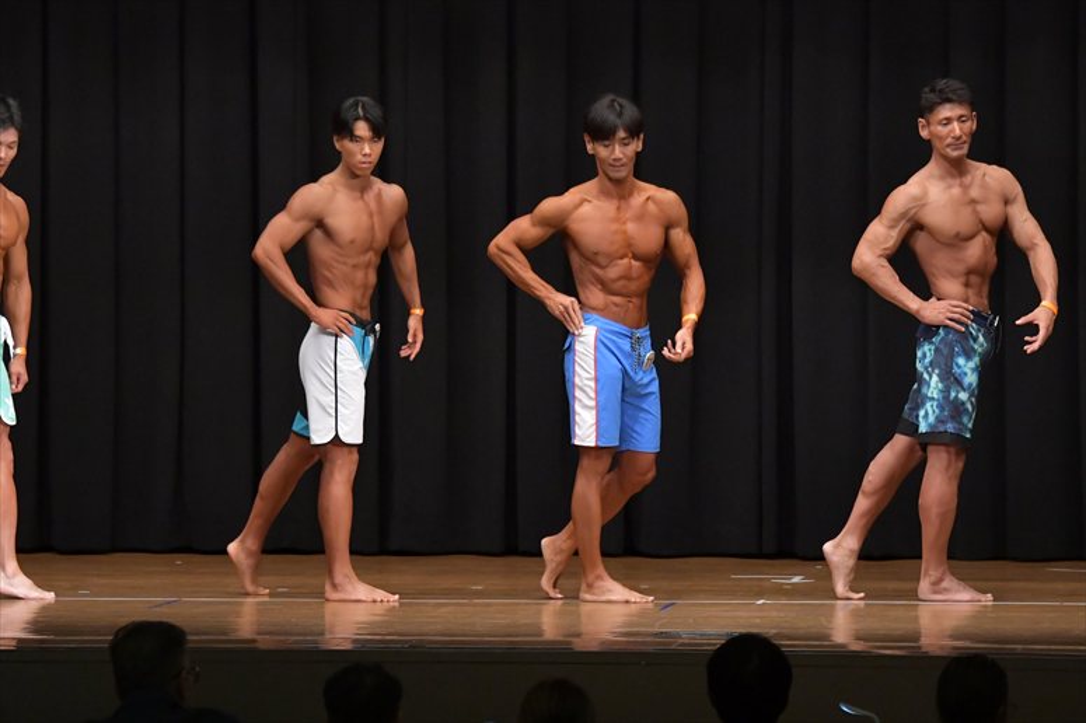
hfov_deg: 11.0
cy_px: 362
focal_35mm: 187
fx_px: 5638
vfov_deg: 7.3
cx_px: 543
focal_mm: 125
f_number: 5.6
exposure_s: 1/400
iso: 6400
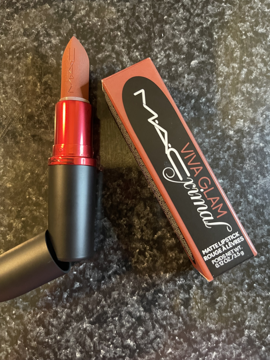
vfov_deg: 69.4
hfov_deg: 54.9
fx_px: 260
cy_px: 180
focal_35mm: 25
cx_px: 135
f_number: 1.6
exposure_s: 1/30
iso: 640
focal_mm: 5.1
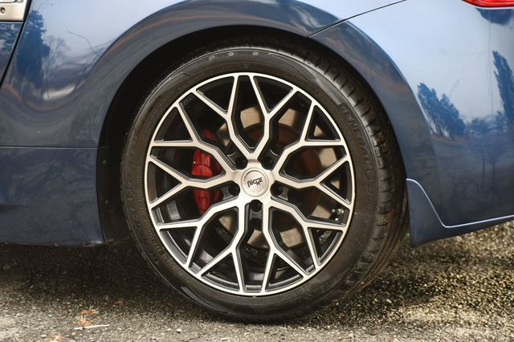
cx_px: 257
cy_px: 171
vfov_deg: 8.3
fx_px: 2355
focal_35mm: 165
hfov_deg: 12.5
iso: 640
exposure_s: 1/250
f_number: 4.8
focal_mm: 110
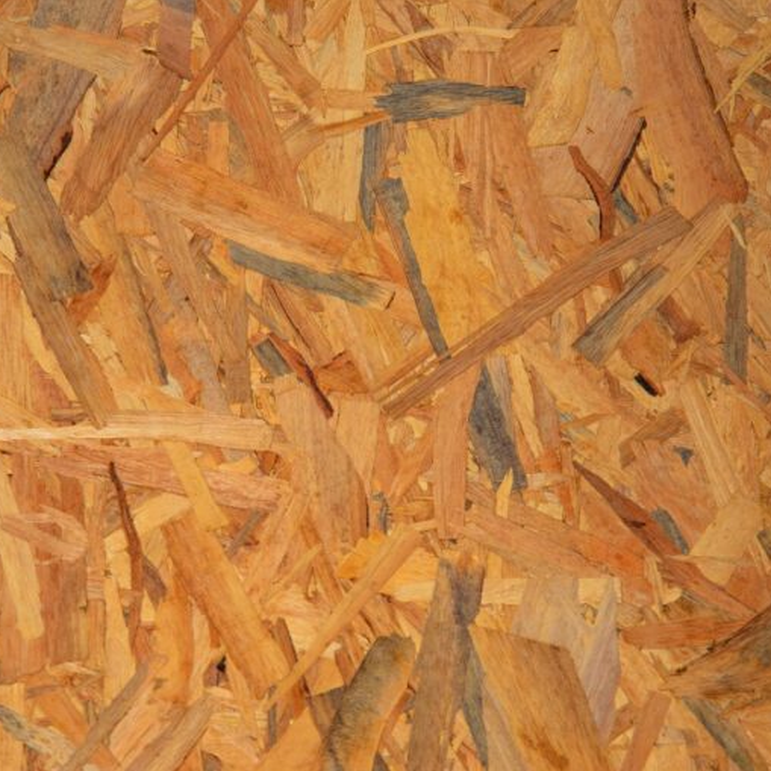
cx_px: 342
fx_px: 3881
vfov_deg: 11.3
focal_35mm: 154
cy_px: 386
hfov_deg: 11.3
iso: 200
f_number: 11
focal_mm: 120
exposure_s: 1/125
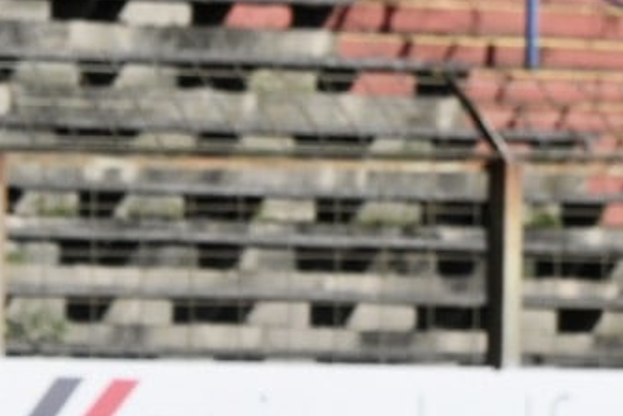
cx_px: 1118
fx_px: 13843
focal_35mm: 800
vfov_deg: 1.7
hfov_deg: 2.6
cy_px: 408
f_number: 10
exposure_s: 1/1600
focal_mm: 210
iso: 2000
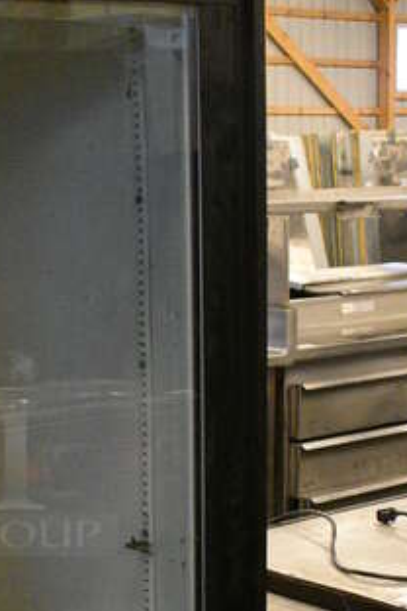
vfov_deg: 25.4
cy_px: 453
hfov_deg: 16.5
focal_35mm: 79
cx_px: -100
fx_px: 1340
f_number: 3.5
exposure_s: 1/125
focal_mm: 18
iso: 5000
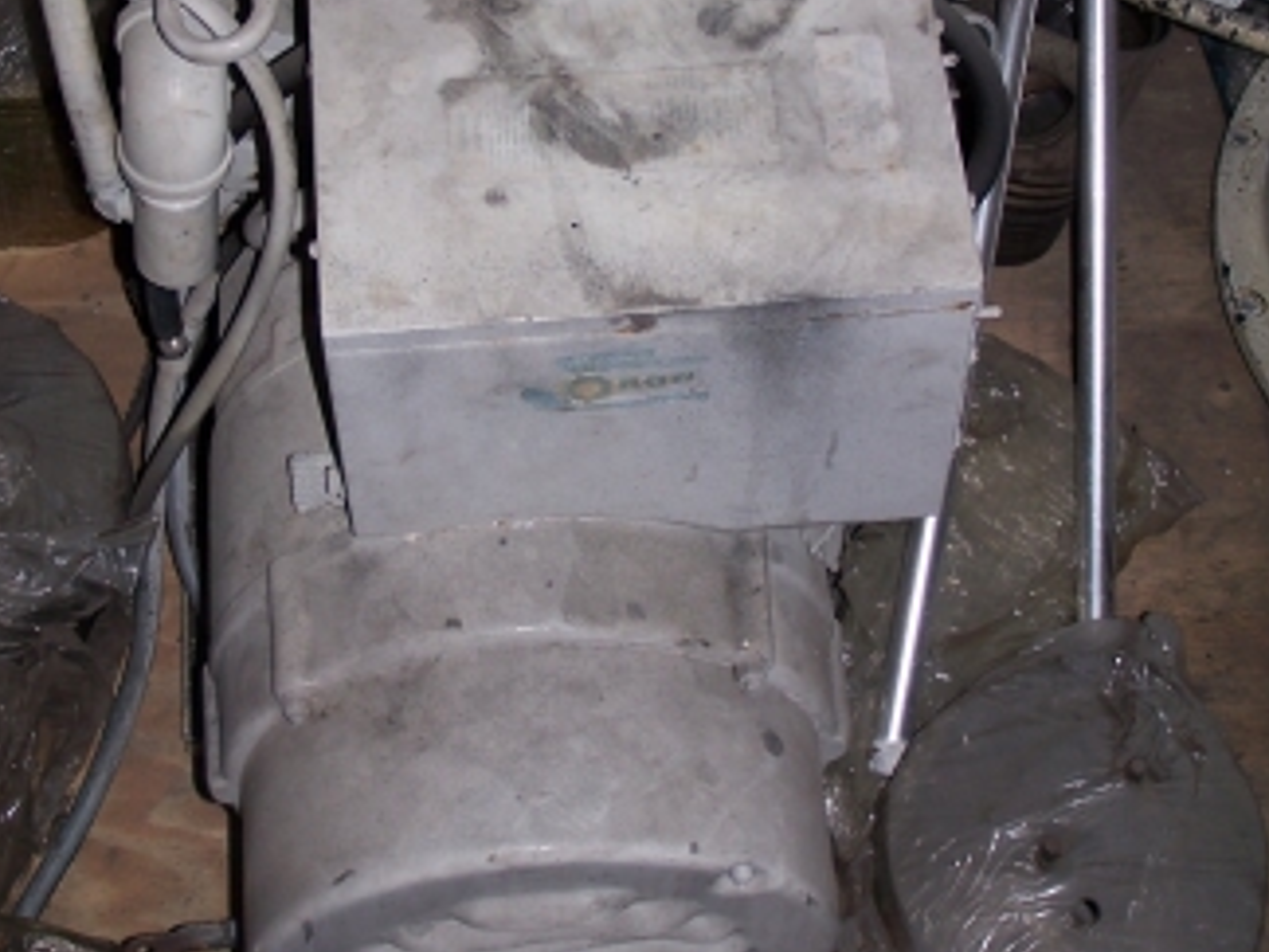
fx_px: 3299
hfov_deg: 21.8
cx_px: 615
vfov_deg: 16.3
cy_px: 212
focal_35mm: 90
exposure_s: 1/60
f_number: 3.2
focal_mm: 10.7
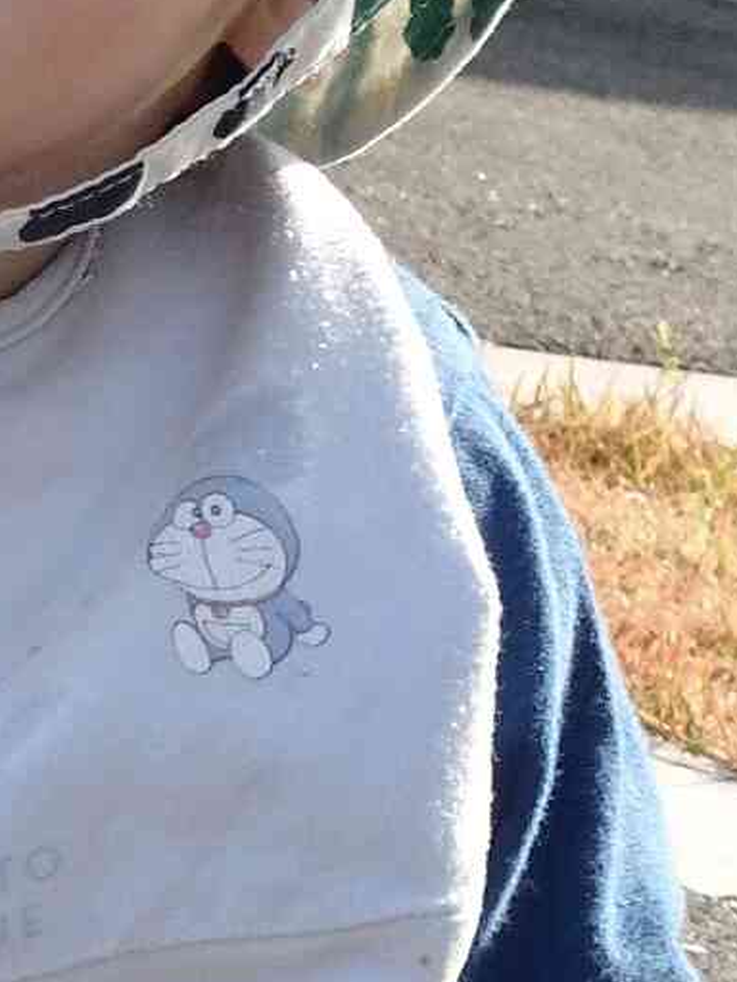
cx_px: -284
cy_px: 493
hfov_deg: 6.7
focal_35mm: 220
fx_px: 6245
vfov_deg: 9.0
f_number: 4.5
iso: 160
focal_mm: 7.9
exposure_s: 1/400
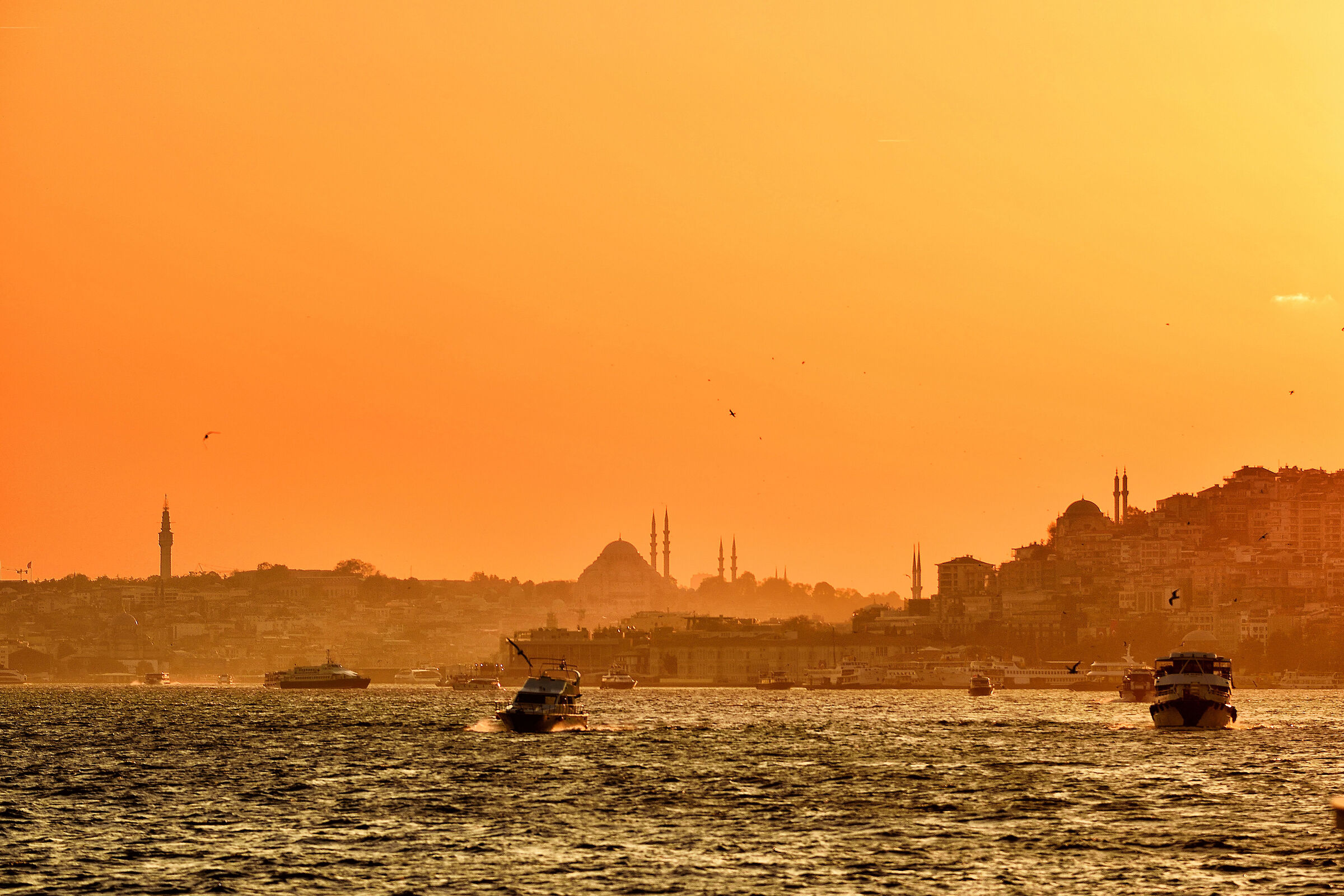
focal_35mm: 188
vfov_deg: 7.3
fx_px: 6999
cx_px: 672
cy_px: 448
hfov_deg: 11.0
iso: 100
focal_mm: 125
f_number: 4
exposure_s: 1/1250
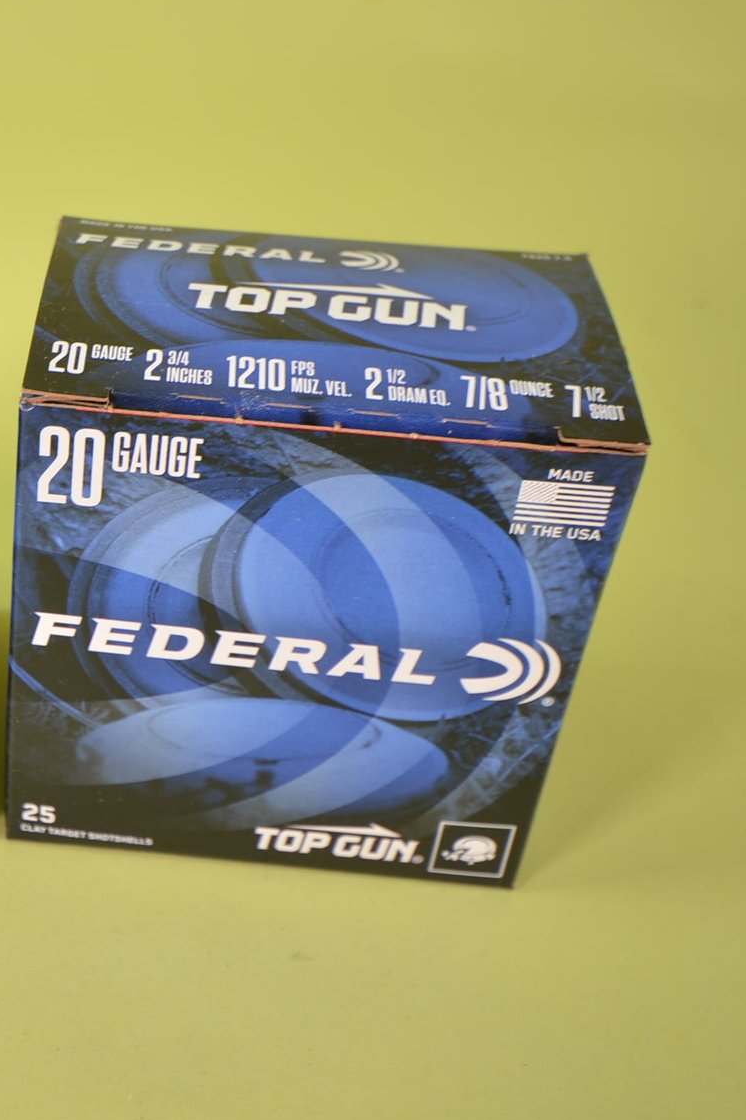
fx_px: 1711
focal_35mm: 55
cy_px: 556
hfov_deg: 23.6
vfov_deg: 36.3
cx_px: 5
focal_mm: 24
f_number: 5
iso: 160
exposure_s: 1/40
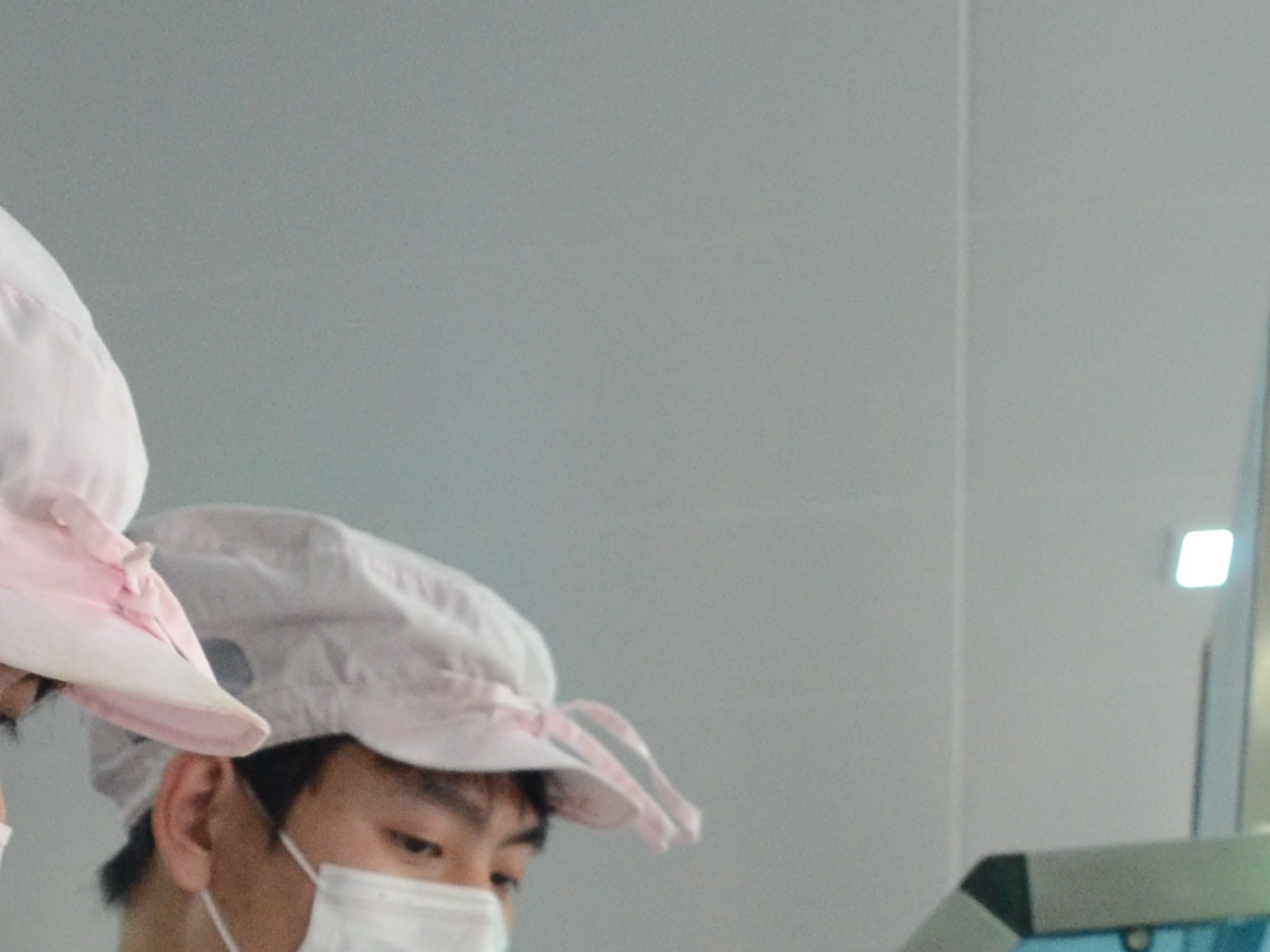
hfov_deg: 16.7
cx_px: 550
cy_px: 1774
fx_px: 4328
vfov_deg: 11.5
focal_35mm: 118
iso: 1250
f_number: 4
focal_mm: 18
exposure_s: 1/80
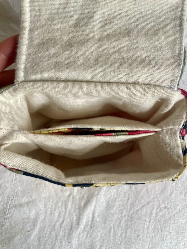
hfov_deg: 53.1
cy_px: 124
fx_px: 187
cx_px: 94
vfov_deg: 67.3
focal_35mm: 26
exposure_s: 1/121
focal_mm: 4.2
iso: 80
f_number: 1.6
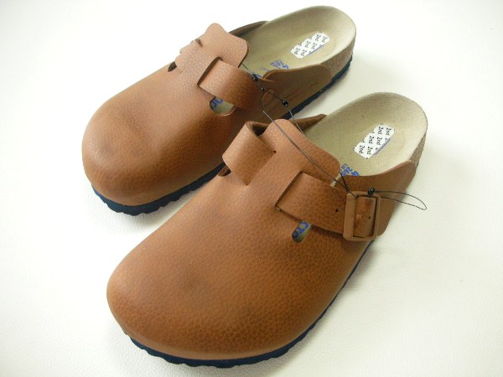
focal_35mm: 35
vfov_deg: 40.7
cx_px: 252
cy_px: 188
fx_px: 509
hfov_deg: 52.6
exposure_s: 1/14
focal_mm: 5.8
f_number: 2.8
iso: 200
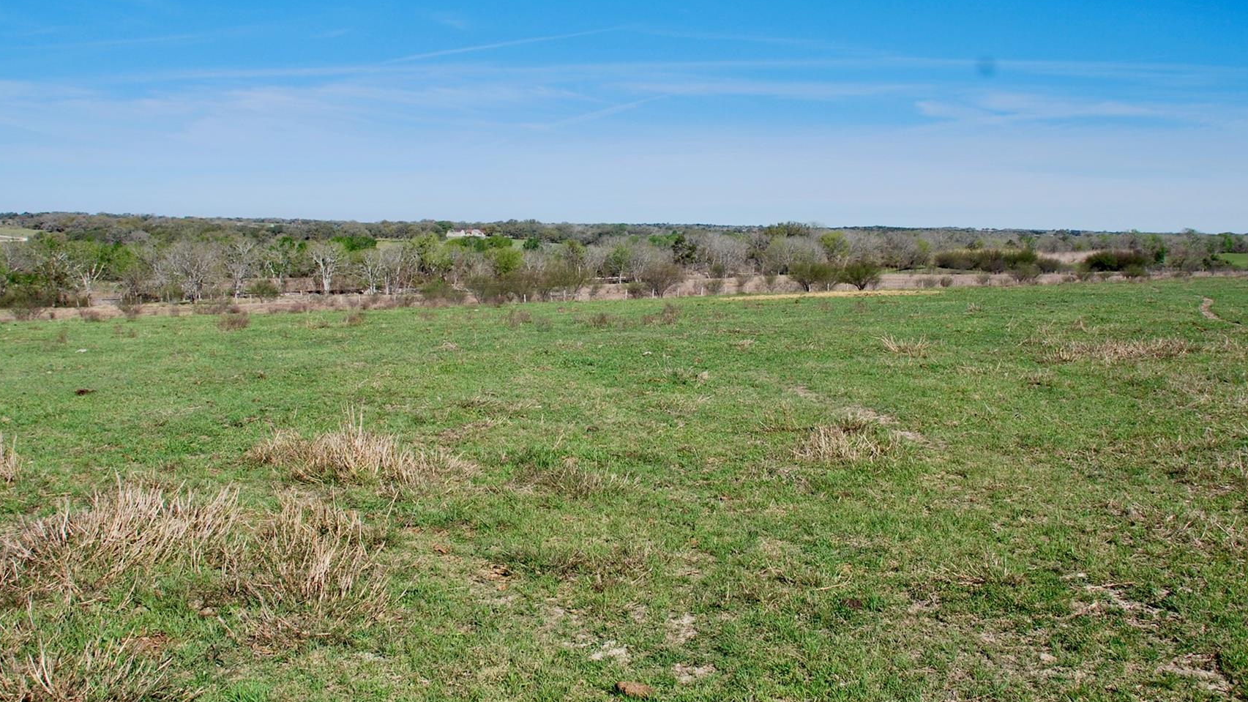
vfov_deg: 34.4
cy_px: 258
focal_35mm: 34
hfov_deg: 58.0
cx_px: 638
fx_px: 1125
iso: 100
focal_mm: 18
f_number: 8
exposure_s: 1/250
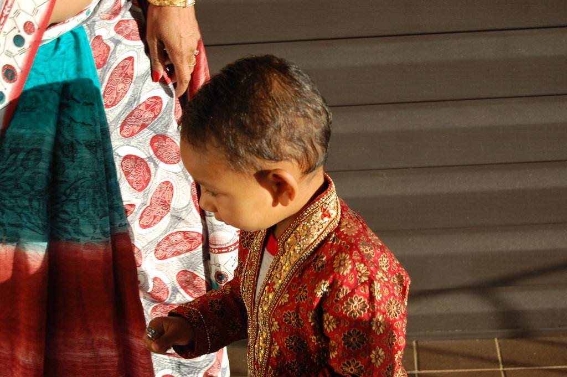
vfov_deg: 16.5
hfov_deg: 24.6
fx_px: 1298
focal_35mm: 82
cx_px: 284
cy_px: 188
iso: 200
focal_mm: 55
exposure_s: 1/200
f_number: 7.1
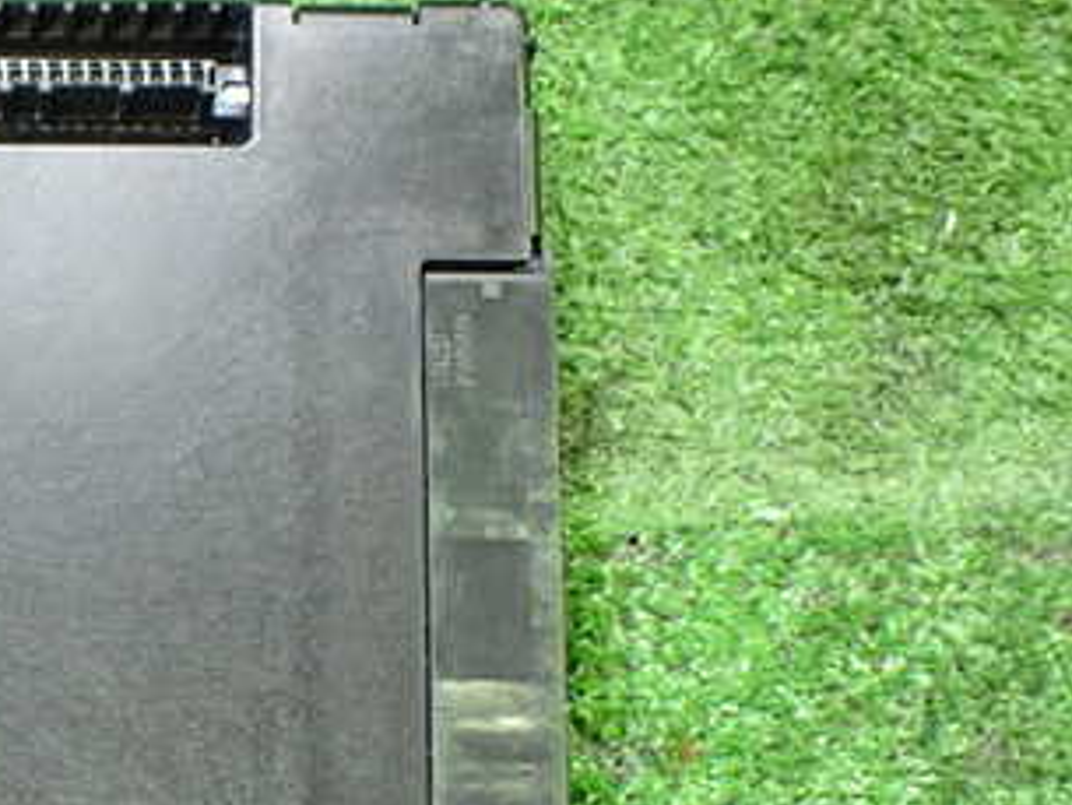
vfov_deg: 24.7
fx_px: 1828
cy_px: 562
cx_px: 49
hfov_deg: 30.8
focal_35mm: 59
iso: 800
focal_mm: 5.4
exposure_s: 1/30
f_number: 2.3
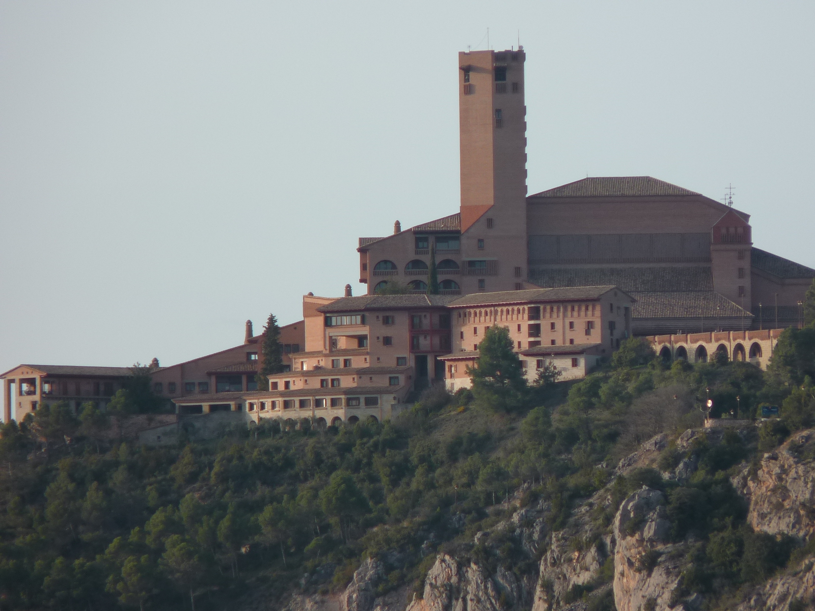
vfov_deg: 2.5
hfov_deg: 3.3
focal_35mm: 602
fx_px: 14174
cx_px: 408
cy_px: 306
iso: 80
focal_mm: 86.4
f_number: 4.4
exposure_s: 1/250
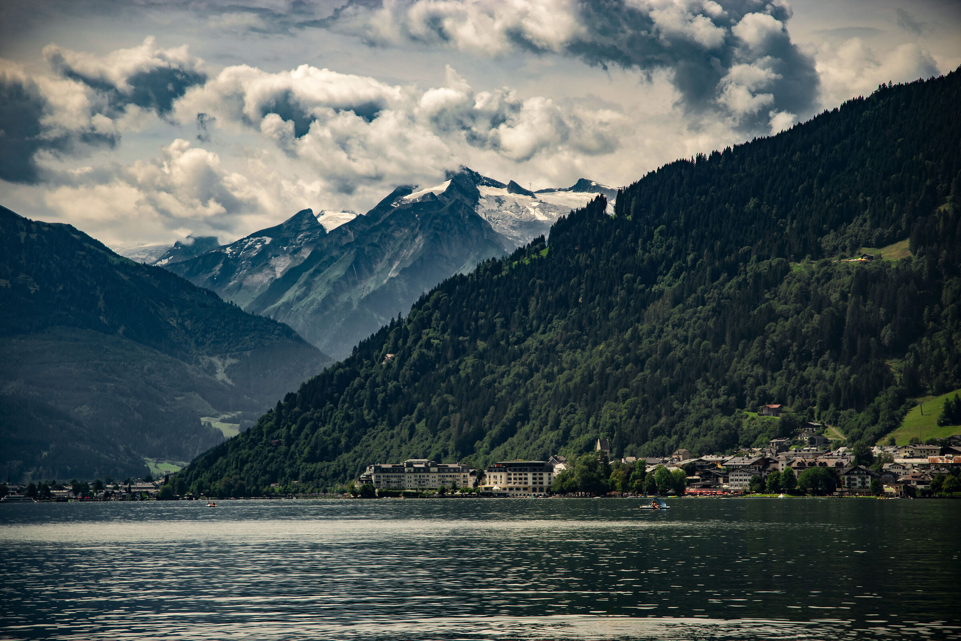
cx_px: 480
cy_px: 320
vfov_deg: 13.1
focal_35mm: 105
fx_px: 2804
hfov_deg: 19.4
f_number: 5.6
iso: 200
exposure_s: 1/800
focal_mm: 105
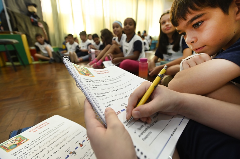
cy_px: 80
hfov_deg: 93.3
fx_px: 113
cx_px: 120
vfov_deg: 70.3
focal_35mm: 17
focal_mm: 17
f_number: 4
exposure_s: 1/200
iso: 2000
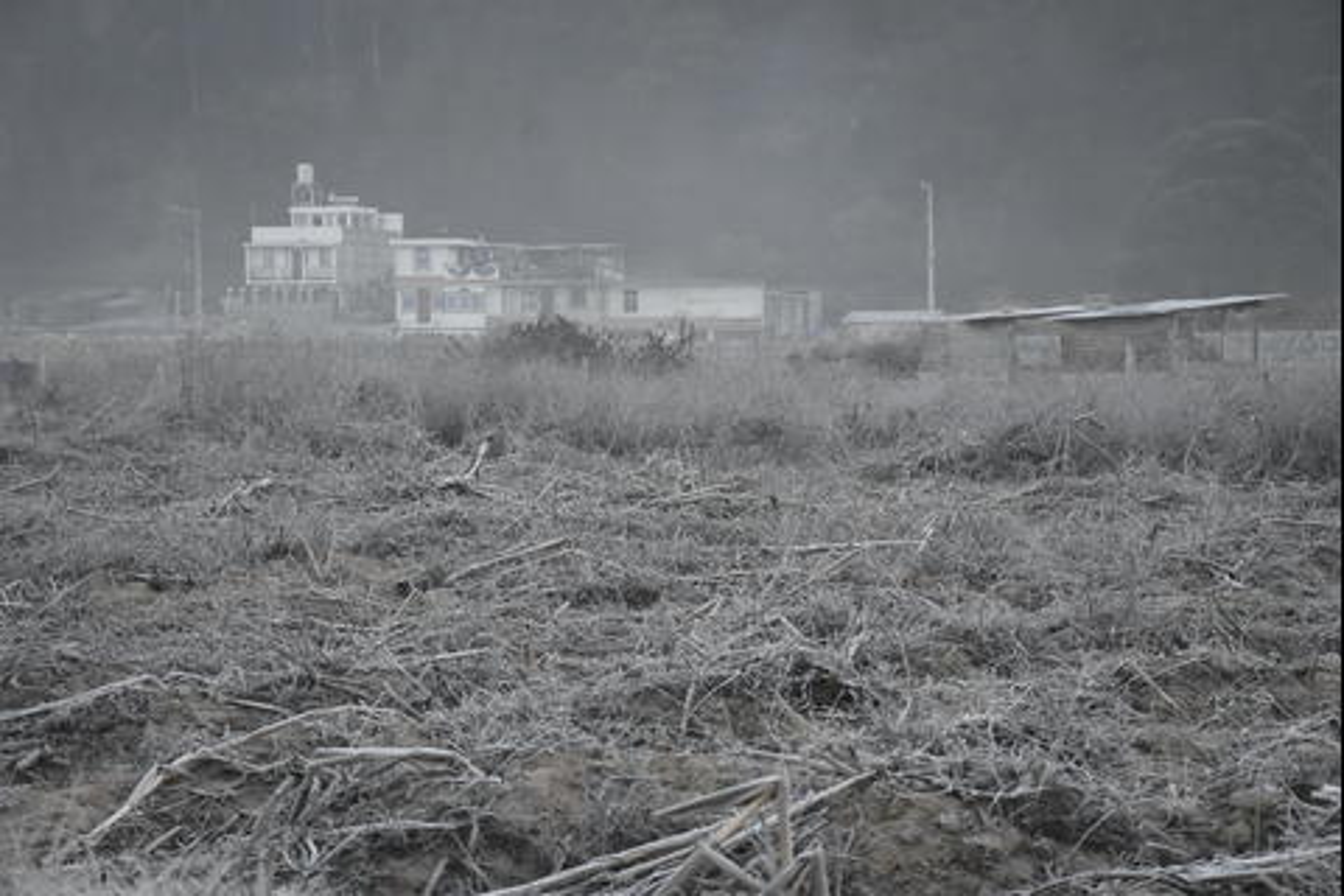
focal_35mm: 84
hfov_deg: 24.2
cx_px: 672
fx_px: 3136
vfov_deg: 16.3
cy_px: 448
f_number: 6.3
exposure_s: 1/1000
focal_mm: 56
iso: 3200
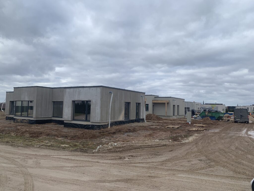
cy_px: 96
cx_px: 127
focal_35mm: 26
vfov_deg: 53.1
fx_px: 191
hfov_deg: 67.3
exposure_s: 1/1163
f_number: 1.8
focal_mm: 4.25
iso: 25
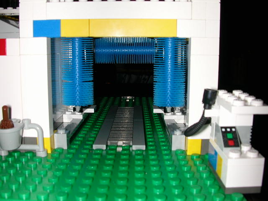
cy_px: 100
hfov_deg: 50.1
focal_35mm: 37
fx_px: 286
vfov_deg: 38.7
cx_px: 134
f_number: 4.5
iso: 100
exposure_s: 1/59.9
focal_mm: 5.6
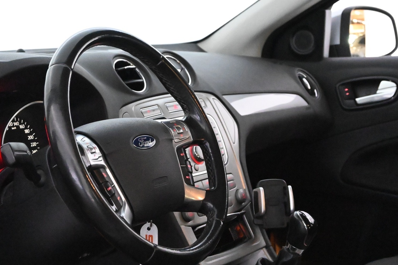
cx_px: 176
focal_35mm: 93
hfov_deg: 22.0
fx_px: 1025
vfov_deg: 14.7
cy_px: 138
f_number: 6
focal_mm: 43
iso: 16000
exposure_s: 1/60
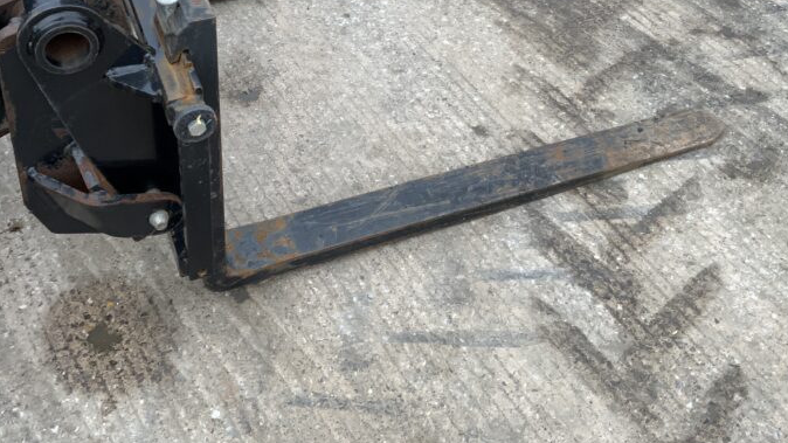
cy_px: 26
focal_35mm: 48
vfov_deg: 24.1
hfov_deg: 42.8
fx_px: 1003
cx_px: 332
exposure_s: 1/172
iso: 16
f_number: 1.8
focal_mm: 3
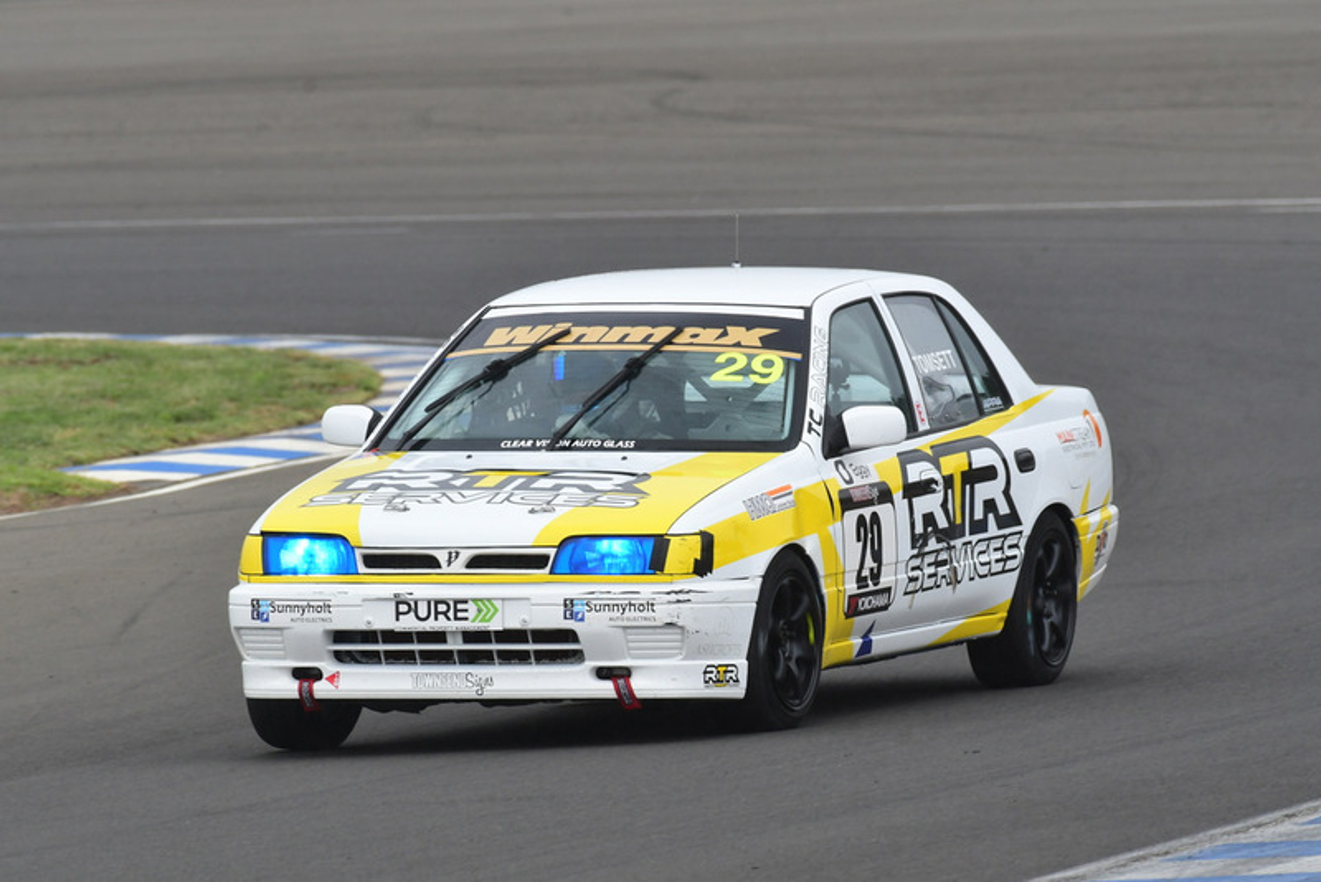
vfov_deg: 1.8
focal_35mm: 750
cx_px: 660
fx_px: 27529
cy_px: 441
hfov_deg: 2.7
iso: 640
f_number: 10
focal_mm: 500
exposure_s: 1/640
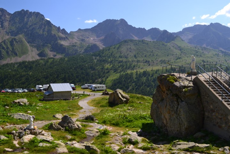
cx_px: 115
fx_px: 211
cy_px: 77
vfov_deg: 40.0
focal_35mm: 33
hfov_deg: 57.2
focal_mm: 22
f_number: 10
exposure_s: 1/250
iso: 400
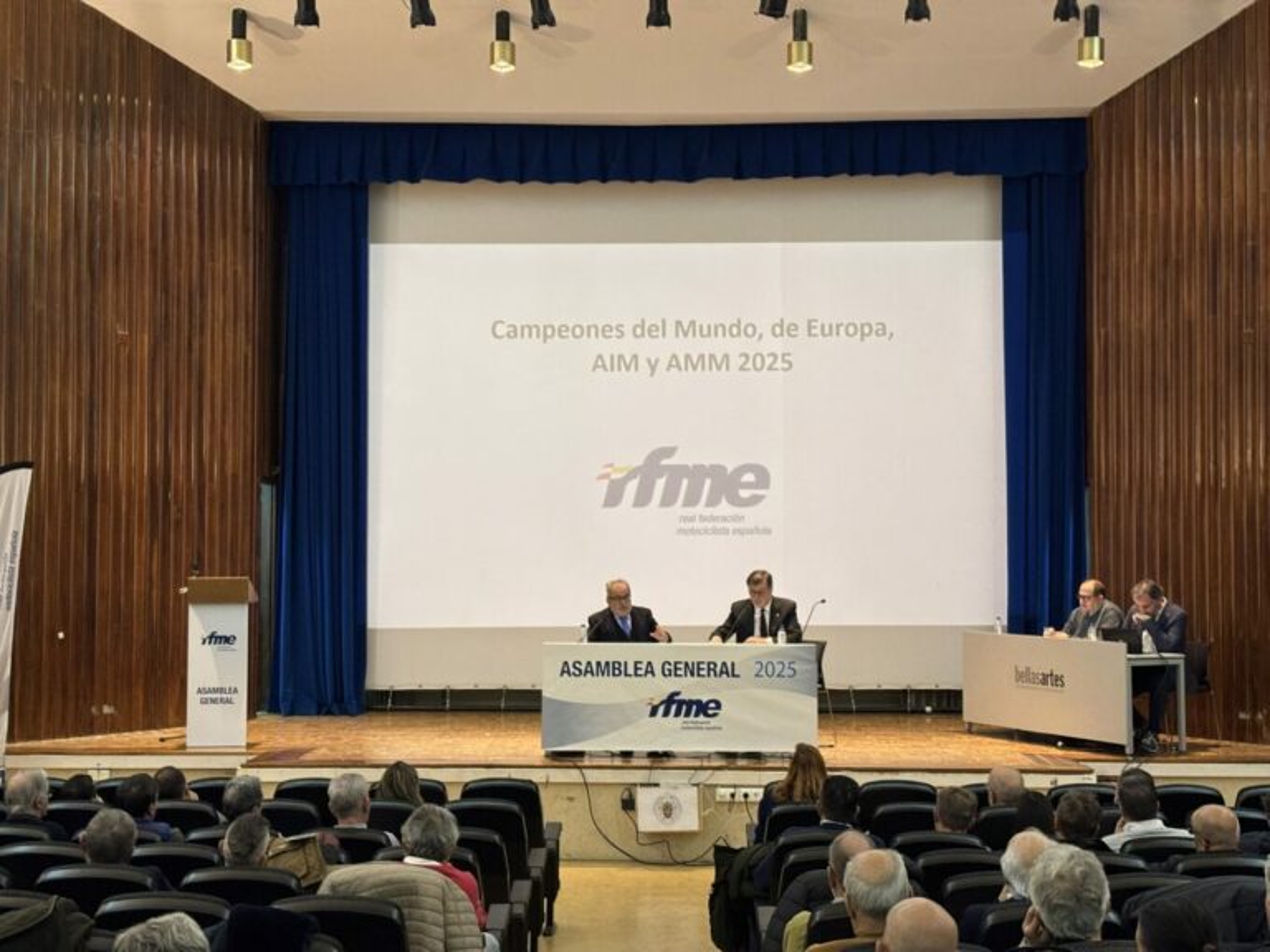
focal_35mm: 52
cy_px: 476
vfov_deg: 28.0
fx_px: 1908
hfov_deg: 36.8
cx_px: 635
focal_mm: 5.96
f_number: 1.6
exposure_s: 1/33
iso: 160
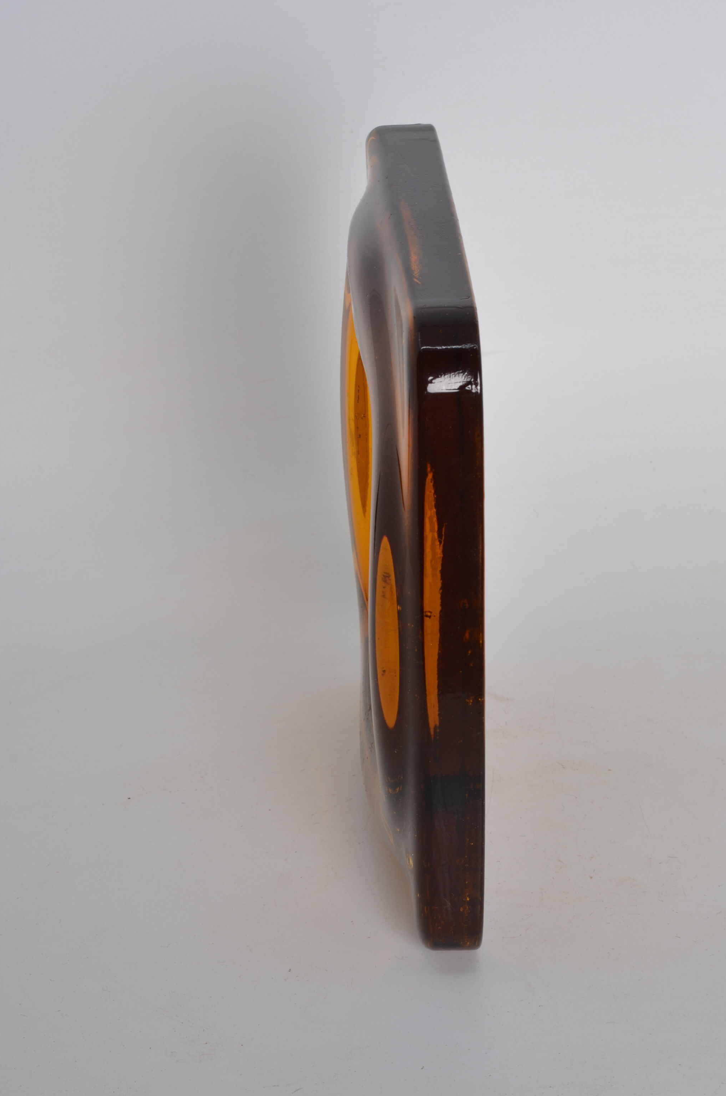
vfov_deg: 22.7
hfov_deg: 15.1
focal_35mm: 90
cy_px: 597
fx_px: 2735
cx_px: 433
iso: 100
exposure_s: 1/125
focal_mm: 50
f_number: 14
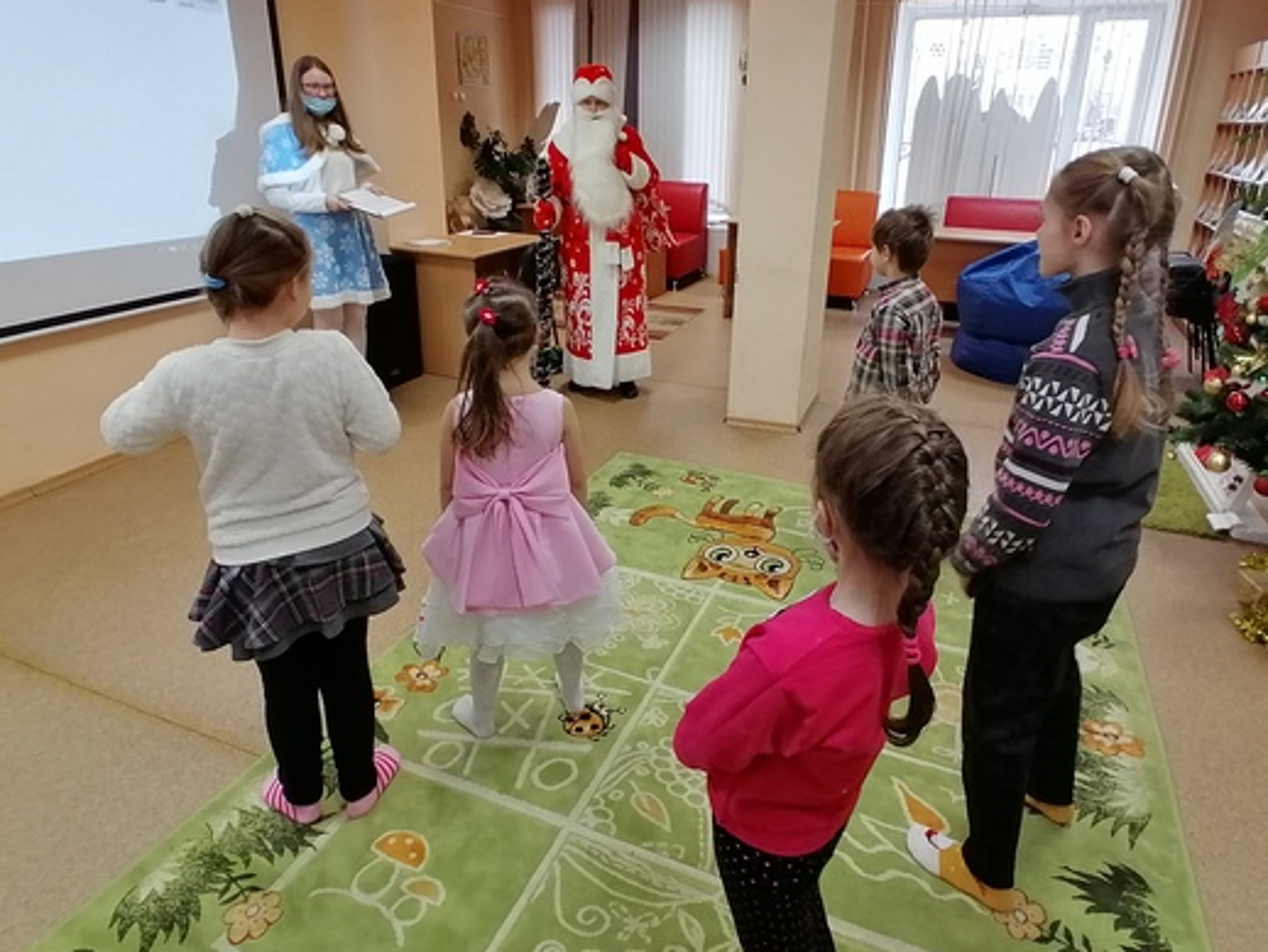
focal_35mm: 21
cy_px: 382
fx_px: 770
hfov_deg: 78.9
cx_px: 661
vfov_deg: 62.9
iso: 125
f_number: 2.4
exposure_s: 1/30
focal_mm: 2.84
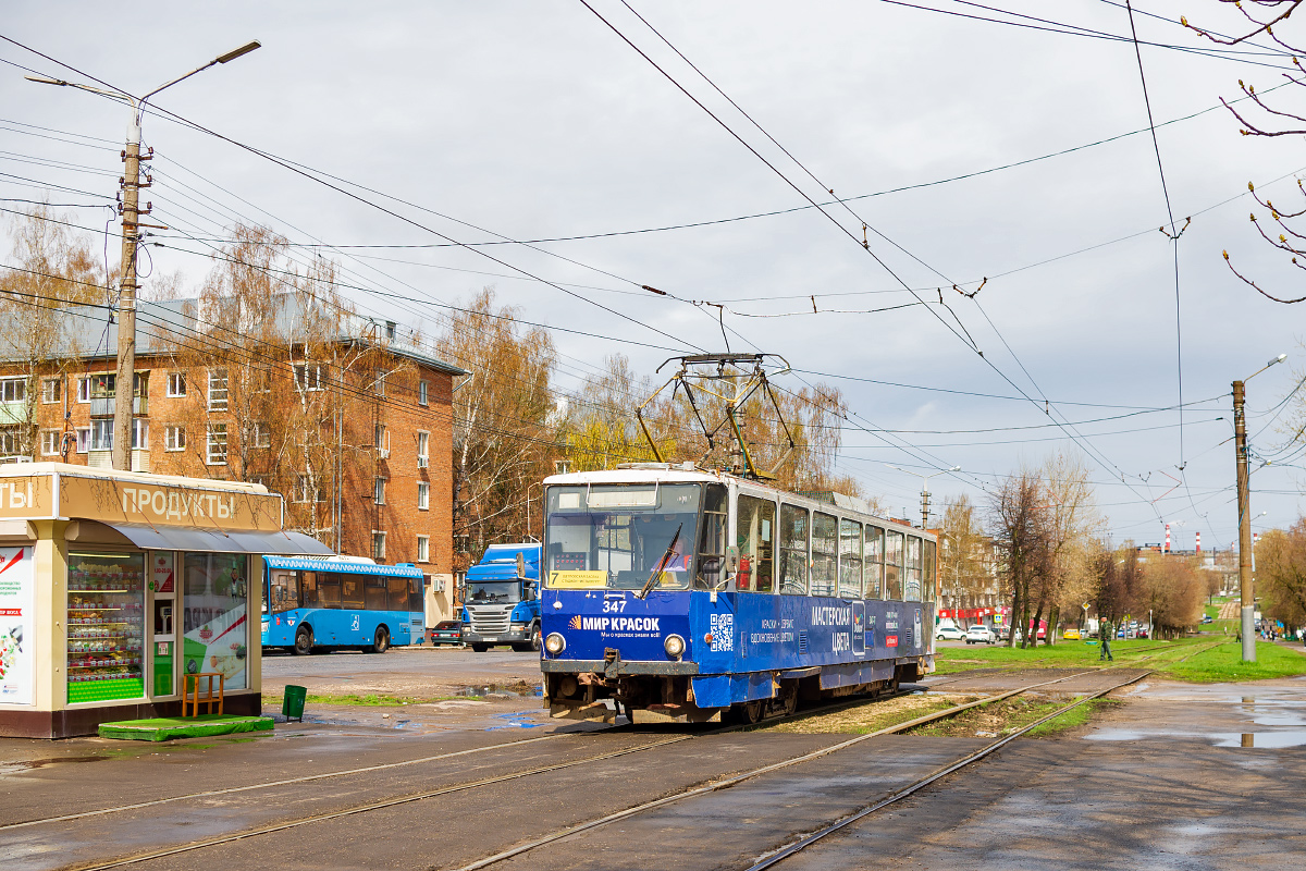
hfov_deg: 54.4
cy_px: 436
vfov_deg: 37.9
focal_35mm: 35
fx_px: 1270
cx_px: 653
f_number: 5.6
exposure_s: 1/800
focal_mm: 35
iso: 125
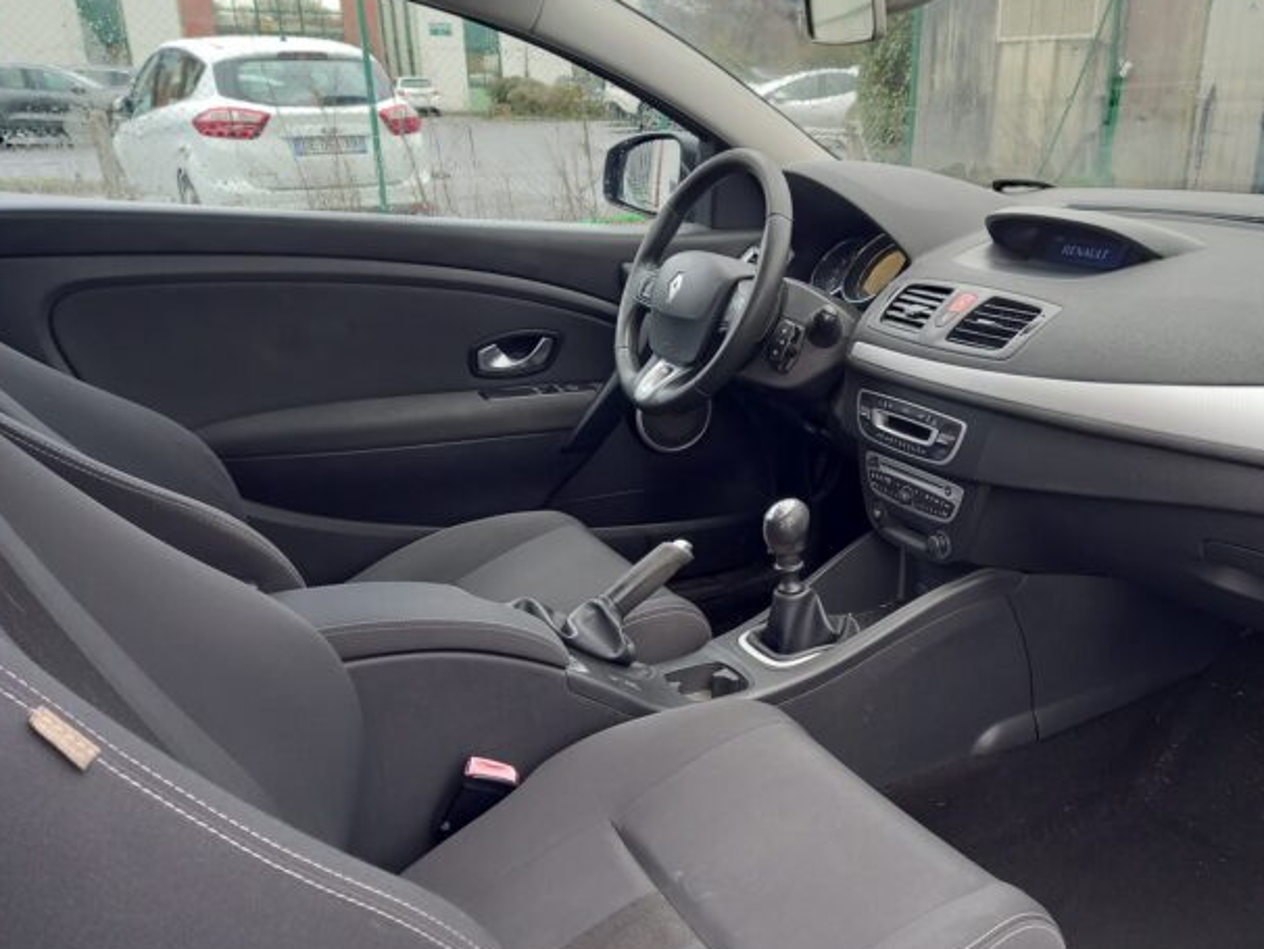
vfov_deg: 42.8
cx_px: 778
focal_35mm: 33
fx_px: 1205
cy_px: 569
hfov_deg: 54.8
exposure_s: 1/50
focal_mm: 4.6
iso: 80
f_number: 2
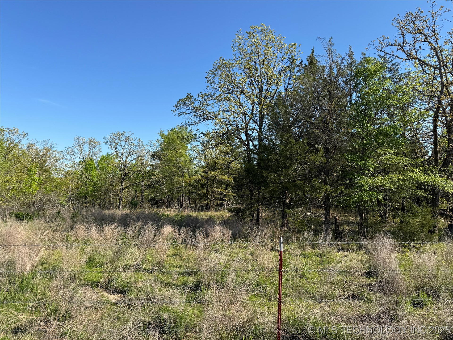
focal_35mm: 24
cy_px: 170
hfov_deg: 71.6
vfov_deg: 56.8
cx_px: 226
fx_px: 314
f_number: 1.78
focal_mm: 6.76
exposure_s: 1/2833
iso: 80
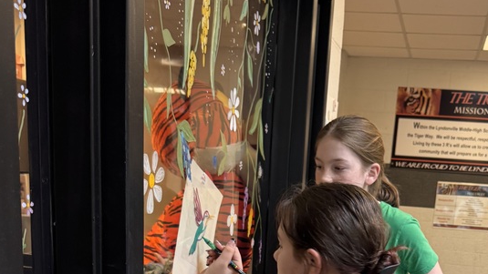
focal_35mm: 50
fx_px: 647
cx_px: 311
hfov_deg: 41.0
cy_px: 331
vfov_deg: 22.1
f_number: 1.78
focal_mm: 6.76
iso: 200
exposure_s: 1/60
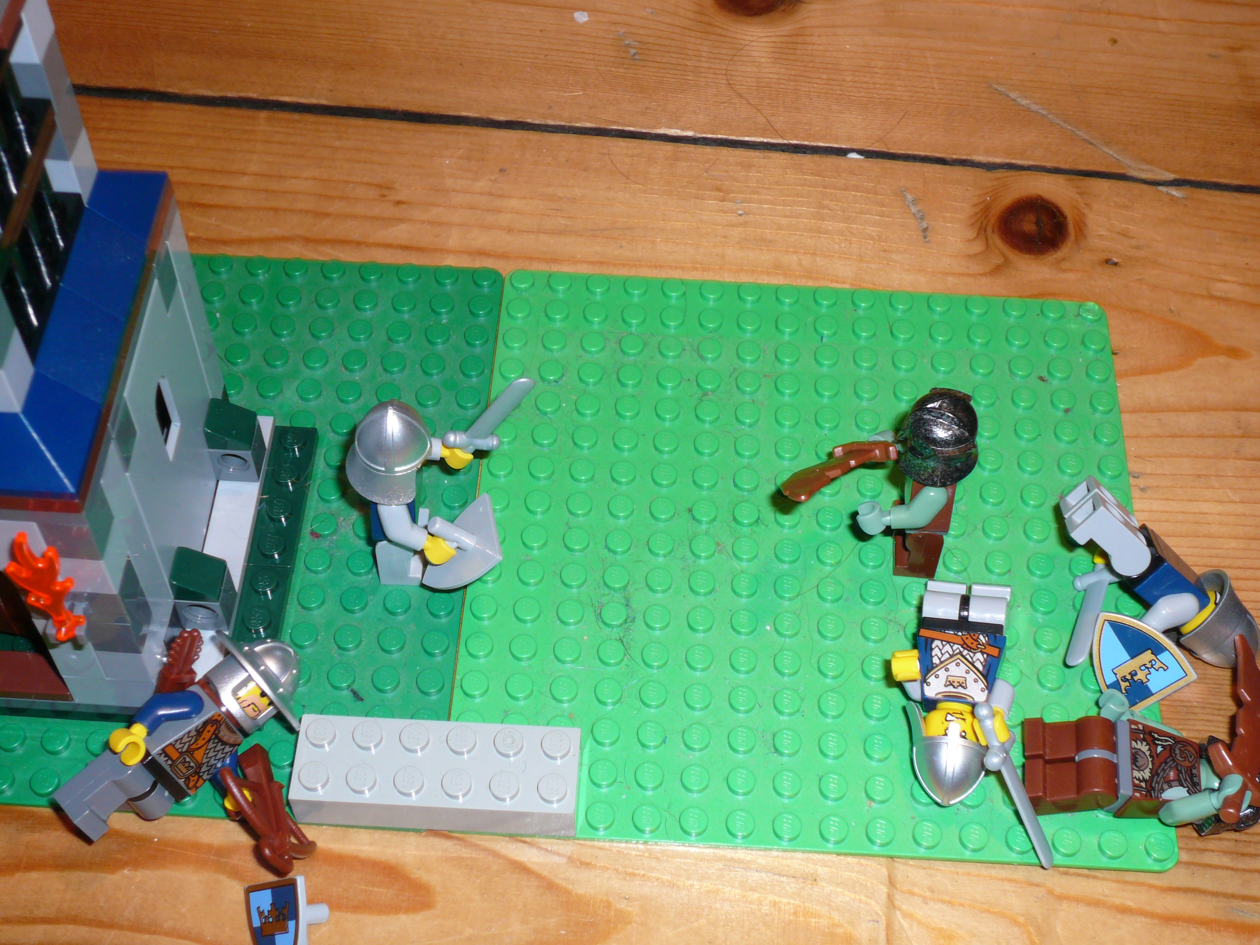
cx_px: 630
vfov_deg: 29.7
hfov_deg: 38.9
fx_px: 1784
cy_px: 472
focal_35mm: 49
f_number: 3.6
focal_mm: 8.1
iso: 100
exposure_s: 1/30
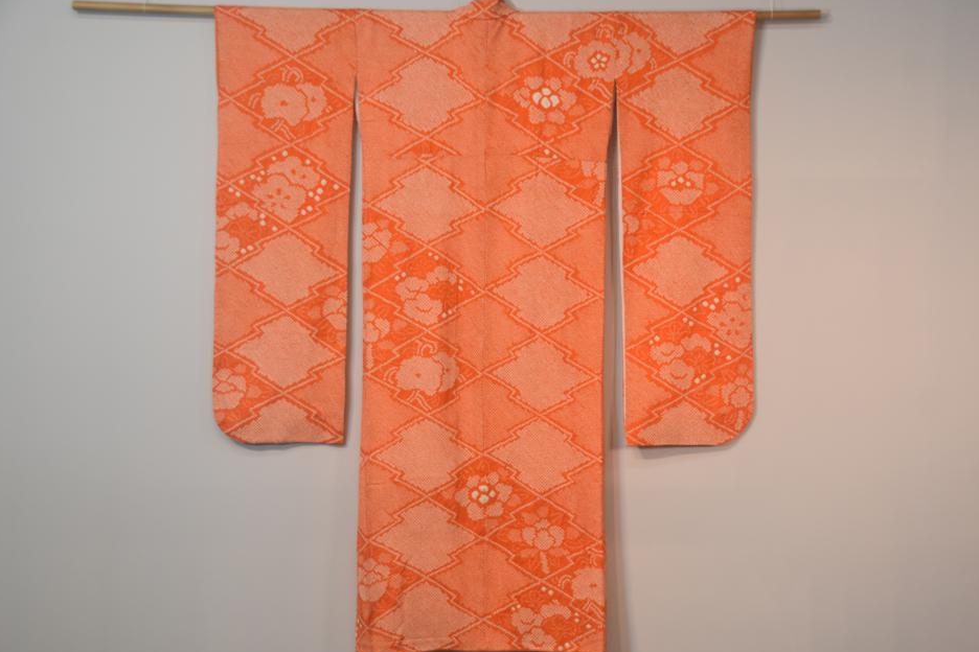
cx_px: 495
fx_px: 1795
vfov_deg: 20.6
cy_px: 325
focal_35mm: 66
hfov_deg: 30.5
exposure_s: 1/60
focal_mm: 38
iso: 500
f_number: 4.2
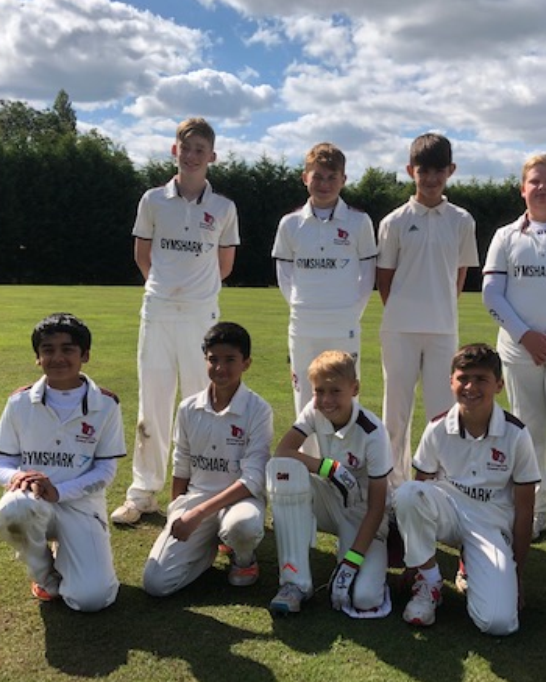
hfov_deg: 37.2
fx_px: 807
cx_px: 326
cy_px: 337
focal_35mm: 40
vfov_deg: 45.8
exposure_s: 1/2000
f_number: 1.8
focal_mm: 3.99
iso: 20
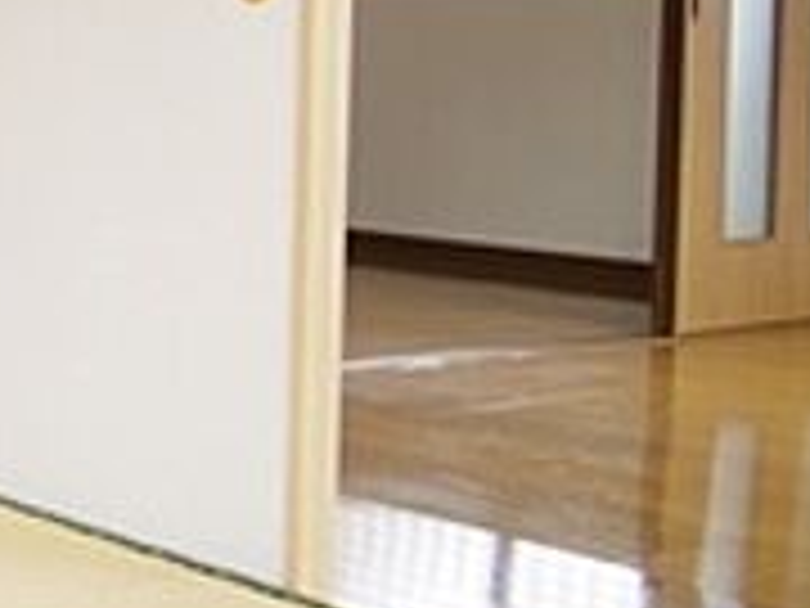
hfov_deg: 19.3
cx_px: -558
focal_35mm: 82
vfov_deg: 17.8
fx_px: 1919
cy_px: 99
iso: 250
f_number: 2.8
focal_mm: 5
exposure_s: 1/40
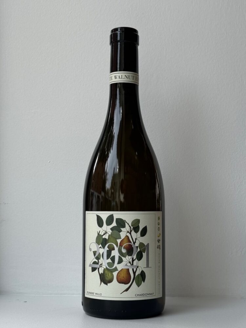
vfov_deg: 39.7
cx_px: 123
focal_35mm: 48
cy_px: 164
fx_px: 455
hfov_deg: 30.3
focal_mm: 6.86
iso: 64
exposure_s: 1/402
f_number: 1.78
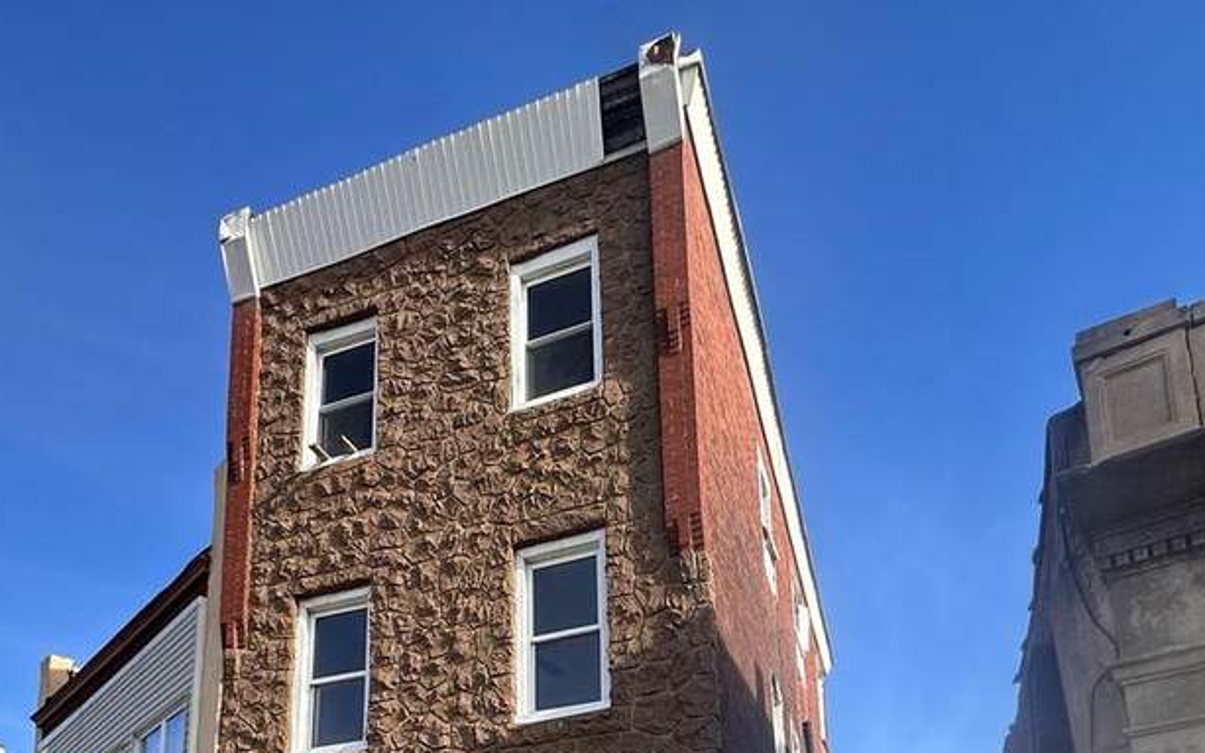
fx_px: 1018
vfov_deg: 33.1
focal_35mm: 31
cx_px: 525
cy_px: 906
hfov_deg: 61.0
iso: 40
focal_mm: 2.22
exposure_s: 1/690
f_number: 2.2
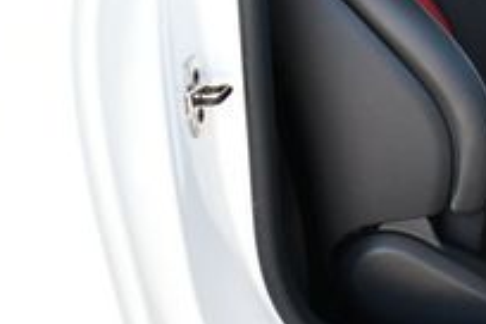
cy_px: -38
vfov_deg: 11.9
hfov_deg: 17.1
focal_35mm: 113
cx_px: 615
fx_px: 1525
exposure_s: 1/250
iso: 400
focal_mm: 18
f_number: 4
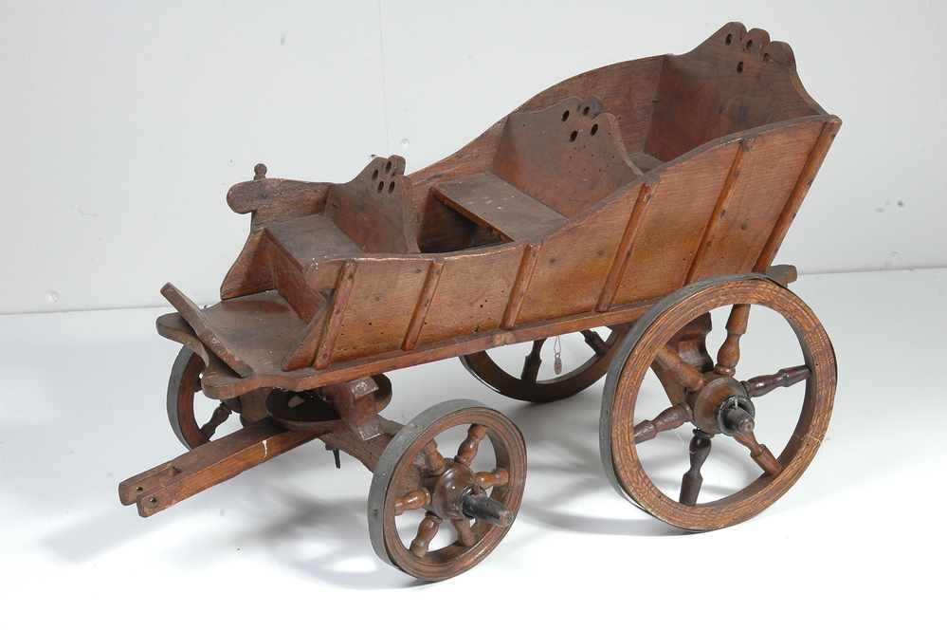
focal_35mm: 72
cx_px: 474
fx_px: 1892
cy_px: 315
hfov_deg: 28.1
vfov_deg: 18.9
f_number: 18
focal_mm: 48
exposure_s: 1/30
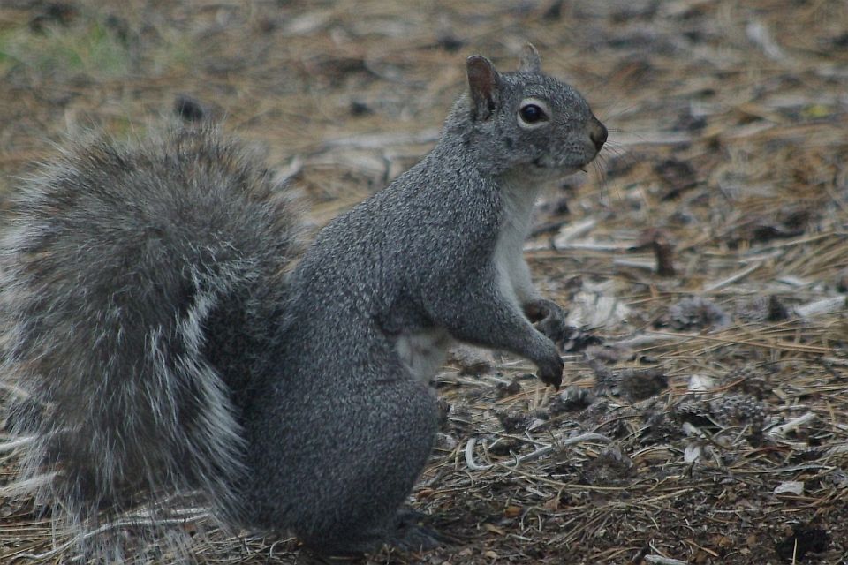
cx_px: 424
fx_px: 7066
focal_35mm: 300
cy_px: 282
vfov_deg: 4.6
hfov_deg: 6.9
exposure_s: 1/250
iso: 640
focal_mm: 200
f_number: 5.6
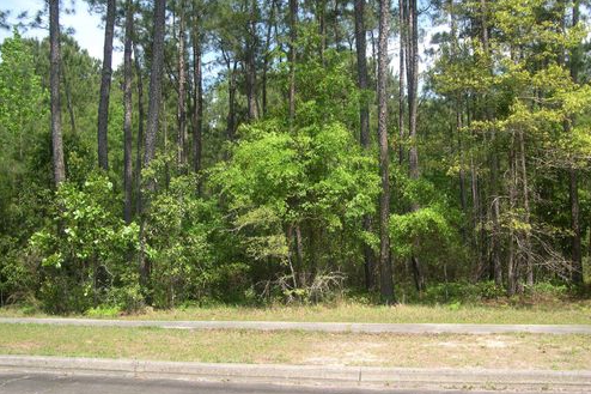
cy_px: 222
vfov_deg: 33.3
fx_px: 656
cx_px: 297
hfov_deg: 48.5
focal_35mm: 40
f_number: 2.8
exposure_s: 1/454
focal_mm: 8
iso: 100
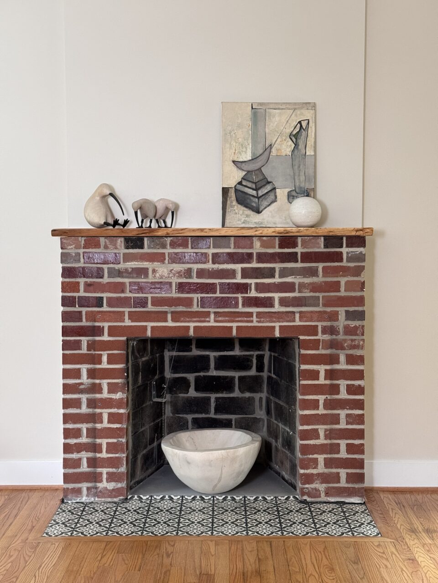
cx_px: 219
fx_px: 810
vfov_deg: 39.7
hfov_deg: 30.3
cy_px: 292
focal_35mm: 48
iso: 200
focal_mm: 6.76
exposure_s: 1/60
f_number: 1.78
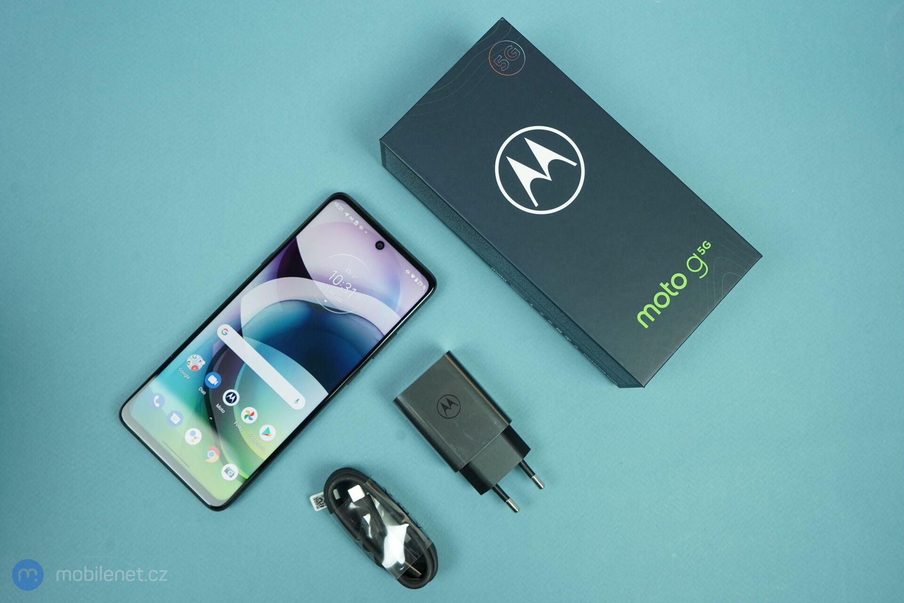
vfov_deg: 43.6
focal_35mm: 30
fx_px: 753
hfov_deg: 61.9
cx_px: 452
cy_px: 302
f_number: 7.1
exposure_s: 1/250
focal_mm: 30
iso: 3200
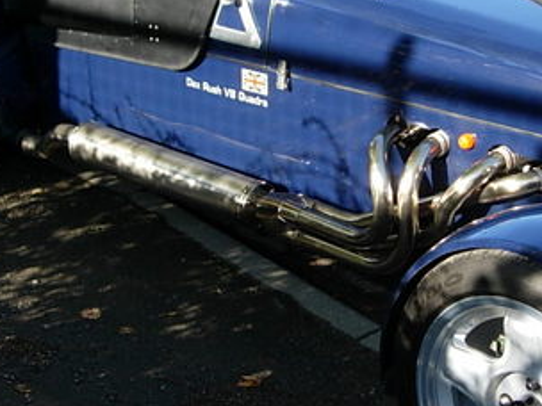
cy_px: 180
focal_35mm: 80
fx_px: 1253
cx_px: 373
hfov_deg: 24.3
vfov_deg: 18.4
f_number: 2.8
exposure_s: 1/279
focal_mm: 7.8
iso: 64
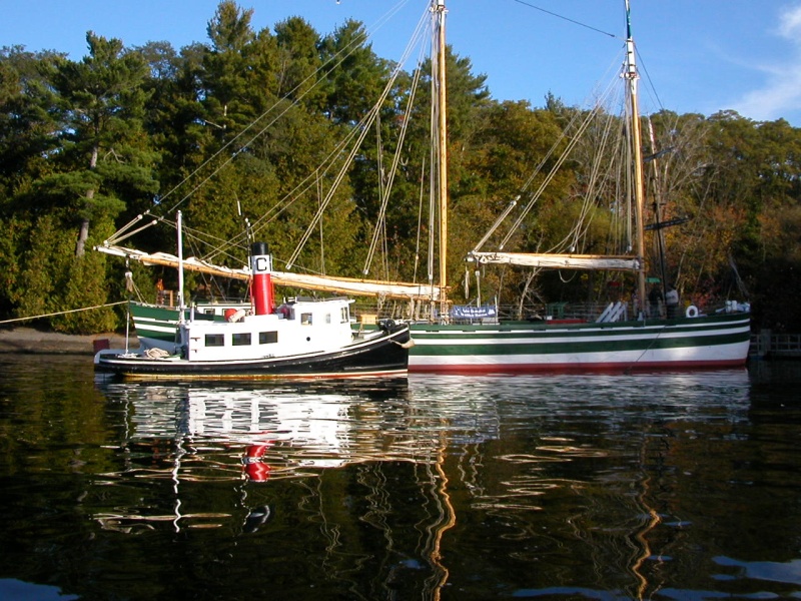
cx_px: 400
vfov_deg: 38.7
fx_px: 856
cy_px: 300
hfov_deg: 50.1
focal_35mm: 37
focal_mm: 5.6
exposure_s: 1/340
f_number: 4.5
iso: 100
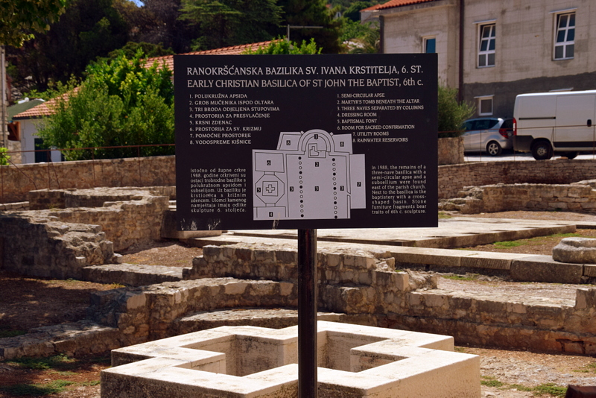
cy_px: 199
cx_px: 298
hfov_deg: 31.9
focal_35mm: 63
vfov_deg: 21.6
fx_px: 1043
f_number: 10
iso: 400
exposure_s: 1/320
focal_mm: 42
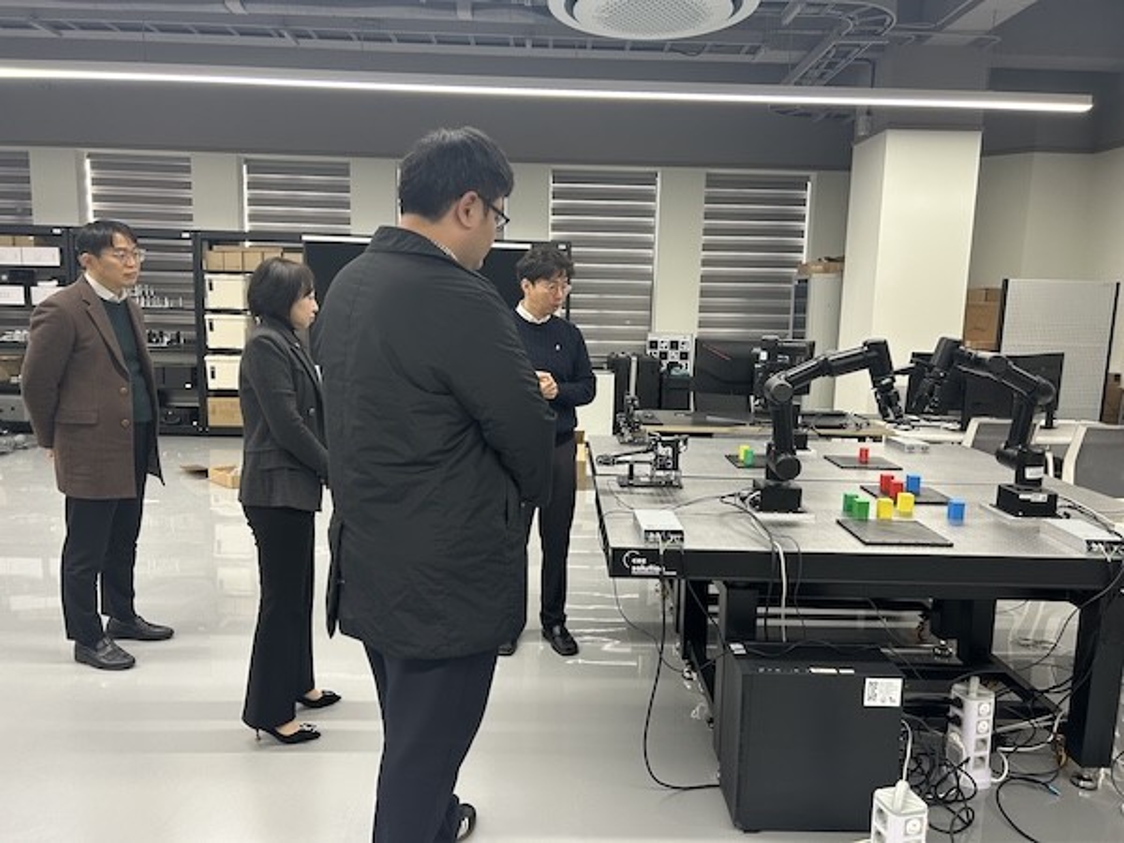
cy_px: 422
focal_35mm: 26
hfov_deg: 67.3
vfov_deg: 53.1
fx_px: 844
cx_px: 562
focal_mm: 5.7
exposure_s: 1/120
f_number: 1.5
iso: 125
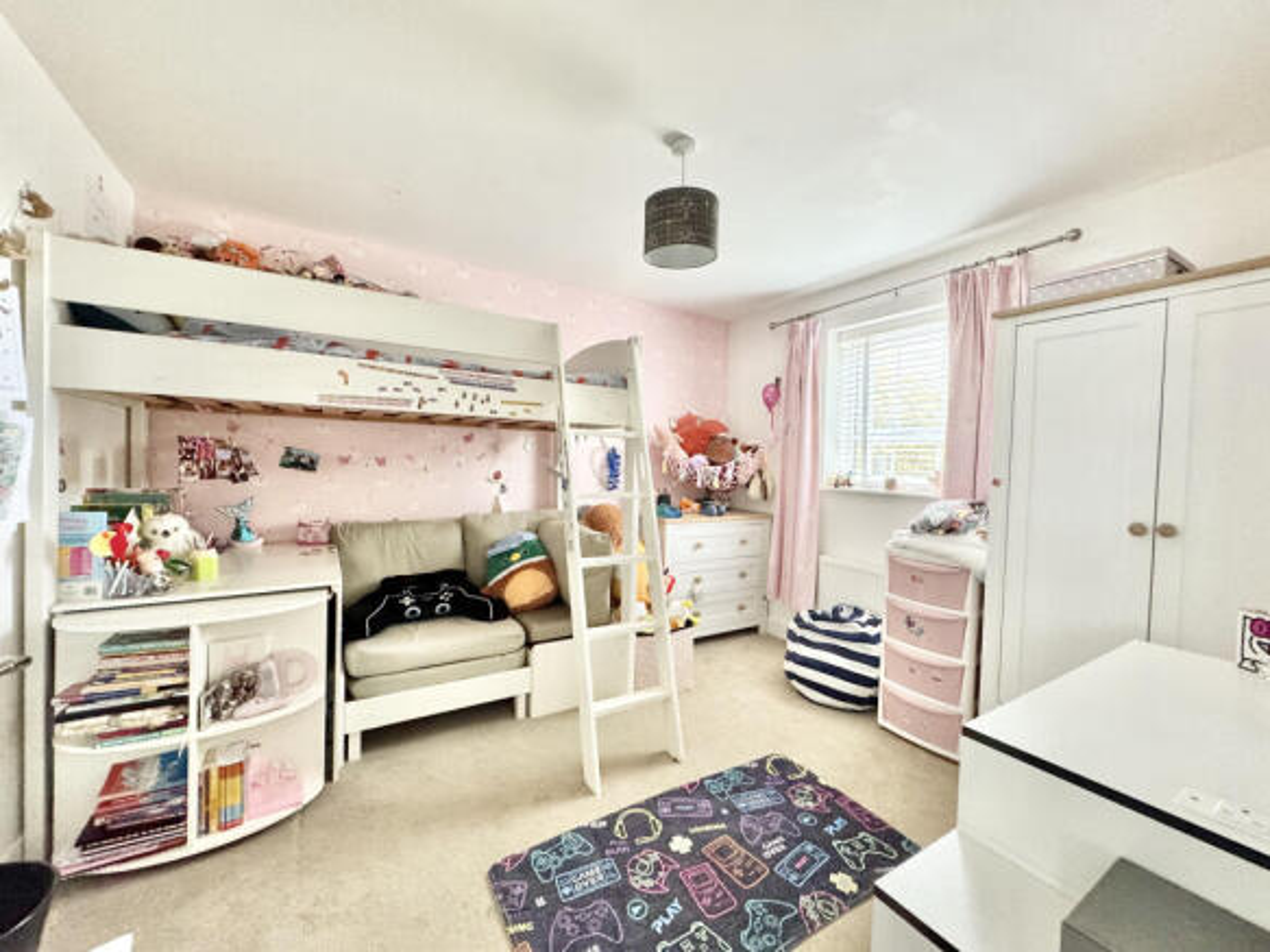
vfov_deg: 85.7
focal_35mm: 14
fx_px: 514
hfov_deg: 102.1
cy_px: 476
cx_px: 635
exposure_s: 1/60
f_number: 2.2
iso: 500
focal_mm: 2.22
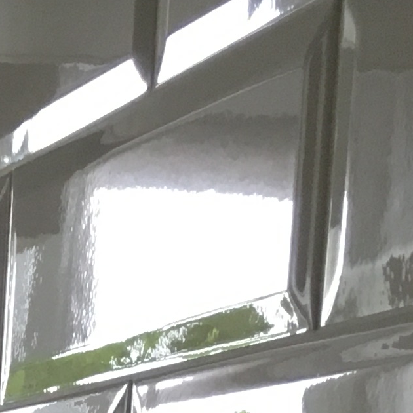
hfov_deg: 9.6
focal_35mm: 164
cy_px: 973
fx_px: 2214
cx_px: -551
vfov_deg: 9.5
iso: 64
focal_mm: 4.15
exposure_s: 1/33
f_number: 2.2
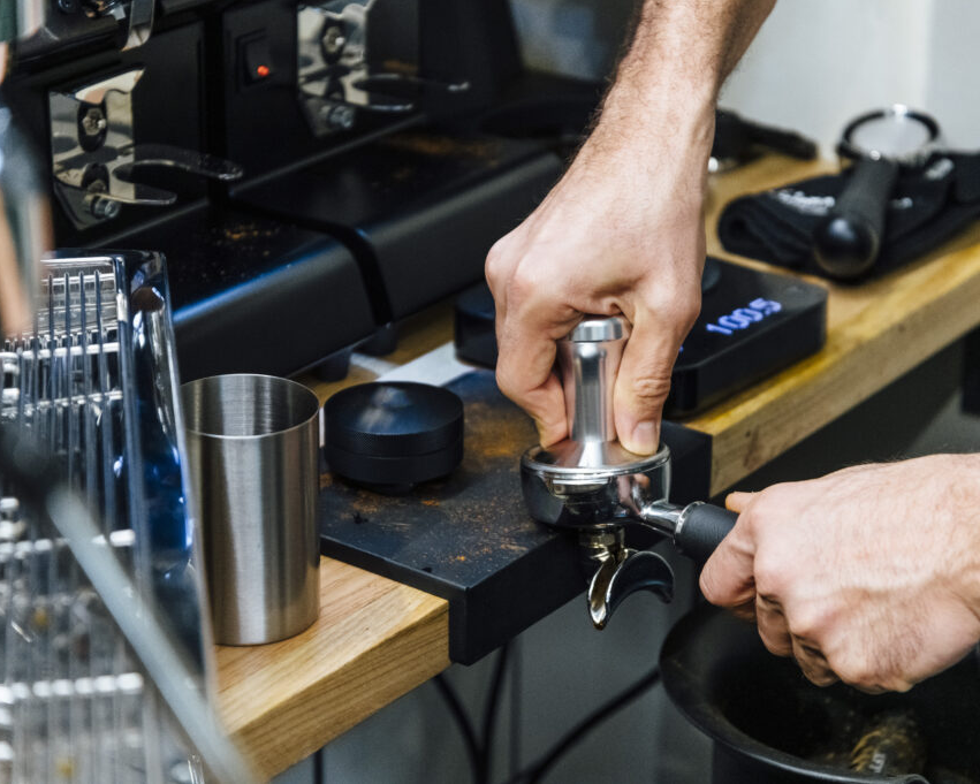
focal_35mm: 96
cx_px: 547
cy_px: 392
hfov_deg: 20.0
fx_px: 2785
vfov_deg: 16.0
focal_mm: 85
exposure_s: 1/100
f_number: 4.5
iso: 1600
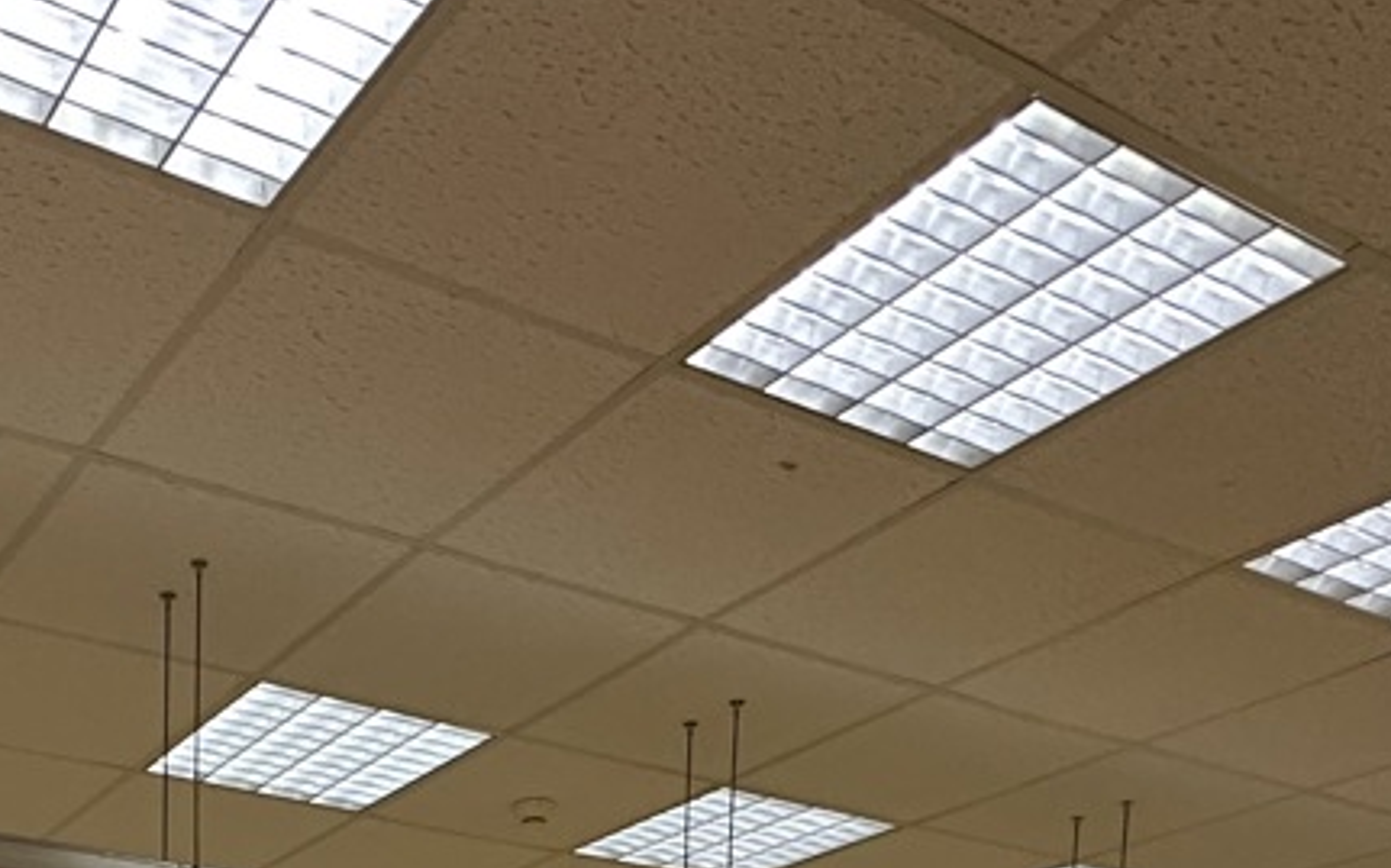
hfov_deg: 40.7
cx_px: 257
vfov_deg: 19.6
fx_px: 1781
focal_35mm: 47
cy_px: 1600
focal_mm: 2.22
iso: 250
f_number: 2.2
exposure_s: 1/100
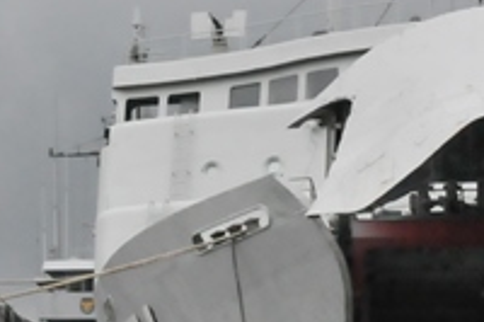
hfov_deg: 11.8
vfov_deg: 8.0
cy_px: 368
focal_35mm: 169
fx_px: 2270
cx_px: -169
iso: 1600
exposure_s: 1/500
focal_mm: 28
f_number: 11
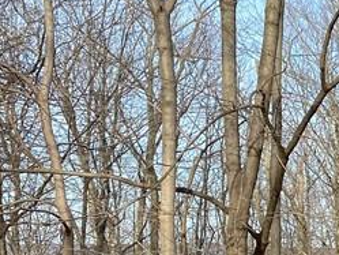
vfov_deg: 13.4
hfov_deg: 15.3
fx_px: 1048
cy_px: 330
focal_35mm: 107
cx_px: 652
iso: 32
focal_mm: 4.25
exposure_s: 1/998
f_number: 1.8
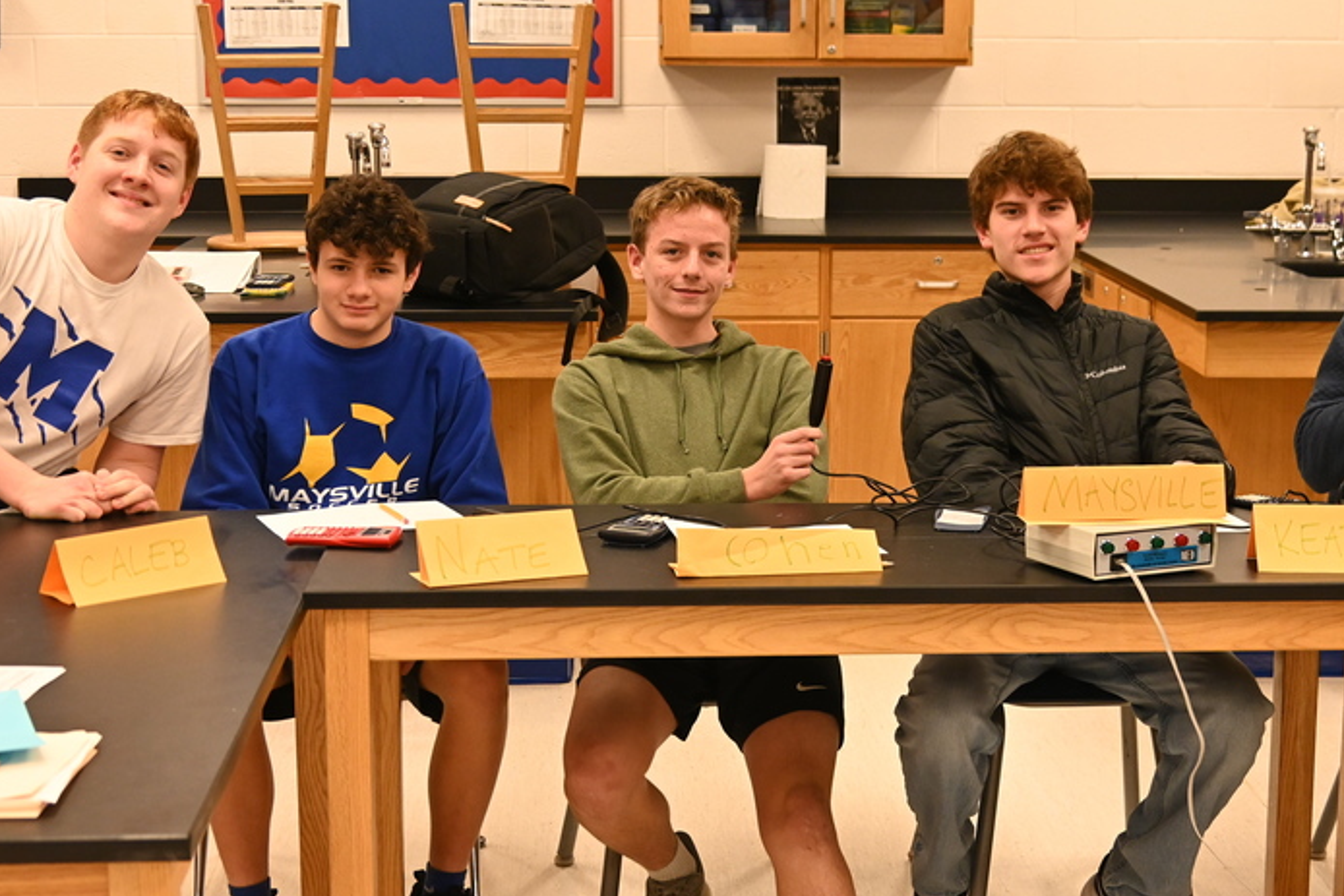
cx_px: 767
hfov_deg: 32.3
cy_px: 469
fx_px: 2315
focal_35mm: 62
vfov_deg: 21.9
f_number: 4
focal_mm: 28
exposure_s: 1/125
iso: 1400
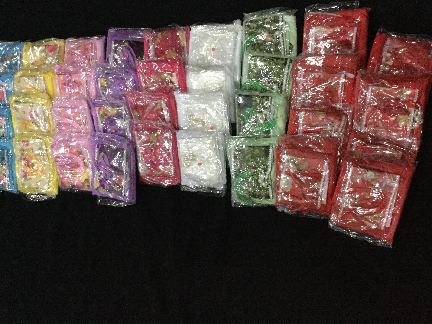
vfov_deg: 40.7
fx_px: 437
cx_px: 221
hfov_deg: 52.6
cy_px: 152
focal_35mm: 35
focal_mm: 3.3
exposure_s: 1/17
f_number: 2.4
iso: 320
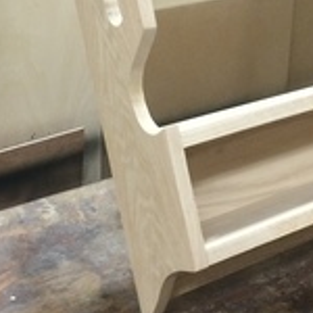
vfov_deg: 20.7
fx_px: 839
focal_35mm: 82
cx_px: 217
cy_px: 29
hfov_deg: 21.0
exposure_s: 1/30
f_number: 2.2
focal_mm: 4.15
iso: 125
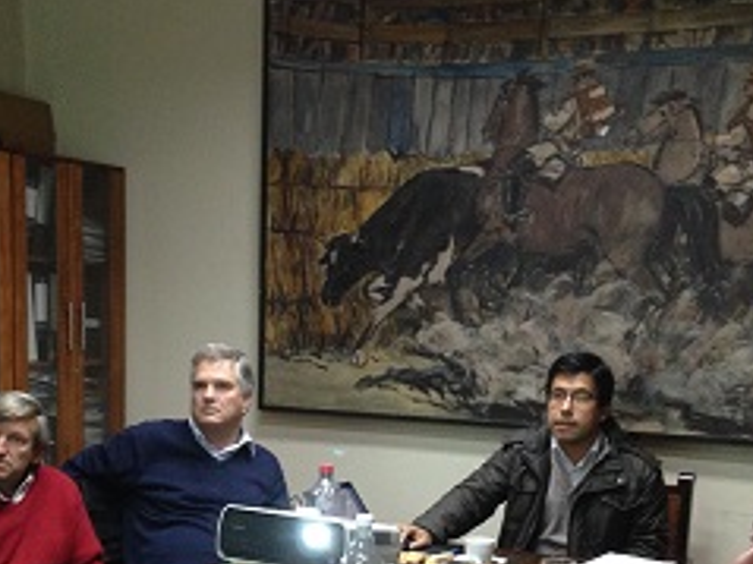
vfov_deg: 22.5
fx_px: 1391
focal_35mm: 64
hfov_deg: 30.2
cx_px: 321
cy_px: 479
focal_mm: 4.12
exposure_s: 1/20
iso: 200
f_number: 2.4
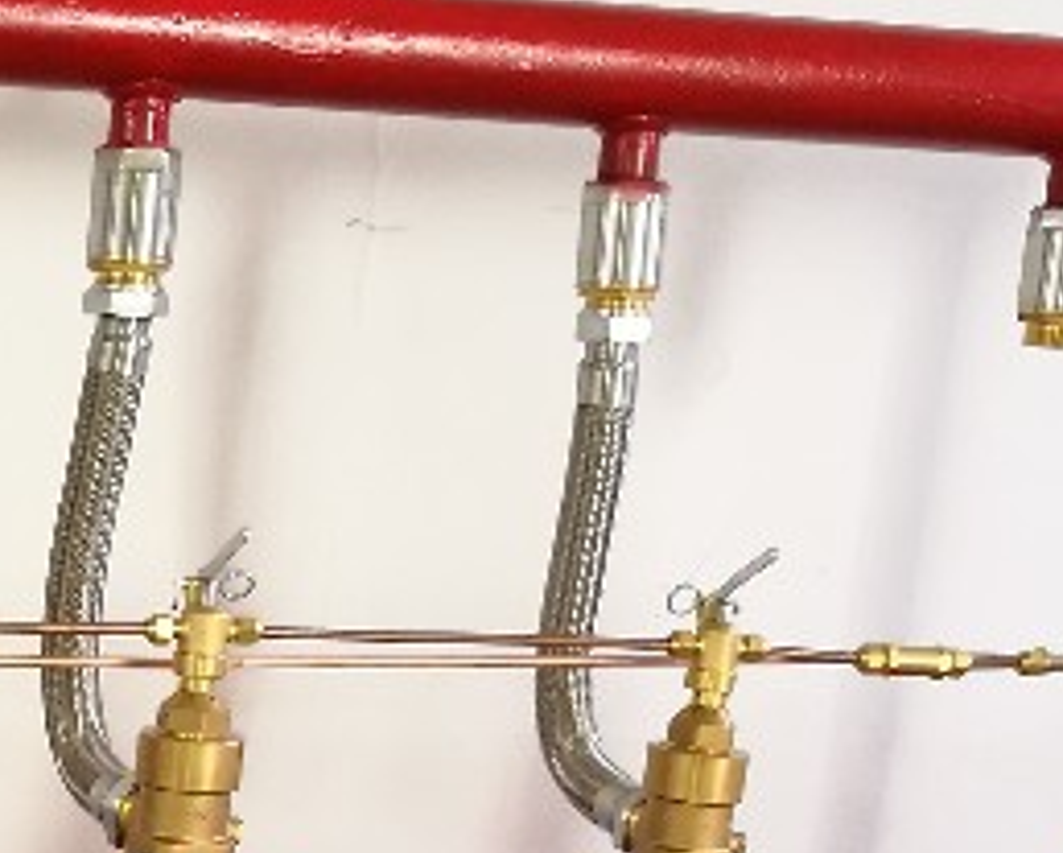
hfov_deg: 17.4
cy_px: 985
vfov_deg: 14.7
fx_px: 3213
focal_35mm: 102
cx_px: -400
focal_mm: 4.5
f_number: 2.2
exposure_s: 1/30
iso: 160
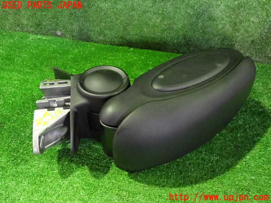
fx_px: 235
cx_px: 136
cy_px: 102
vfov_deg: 46.8
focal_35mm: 30
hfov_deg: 60.0
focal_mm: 5.4
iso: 3200
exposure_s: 1/50
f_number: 2.3
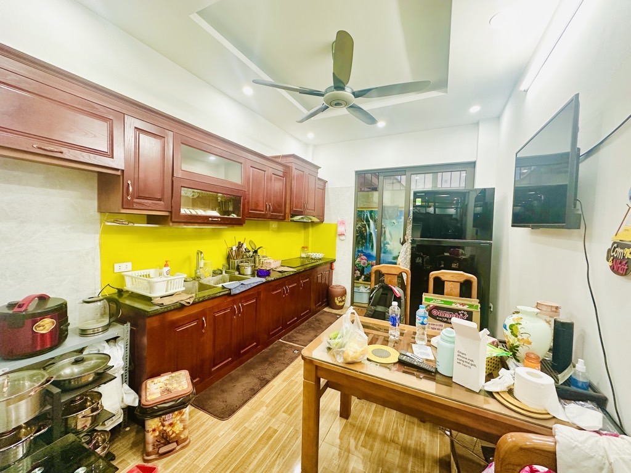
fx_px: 255
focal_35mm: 14
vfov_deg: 85.7
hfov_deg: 102.1
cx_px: 316
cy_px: 236
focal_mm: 2.22
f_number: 2.2
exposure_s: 1/50
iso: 200
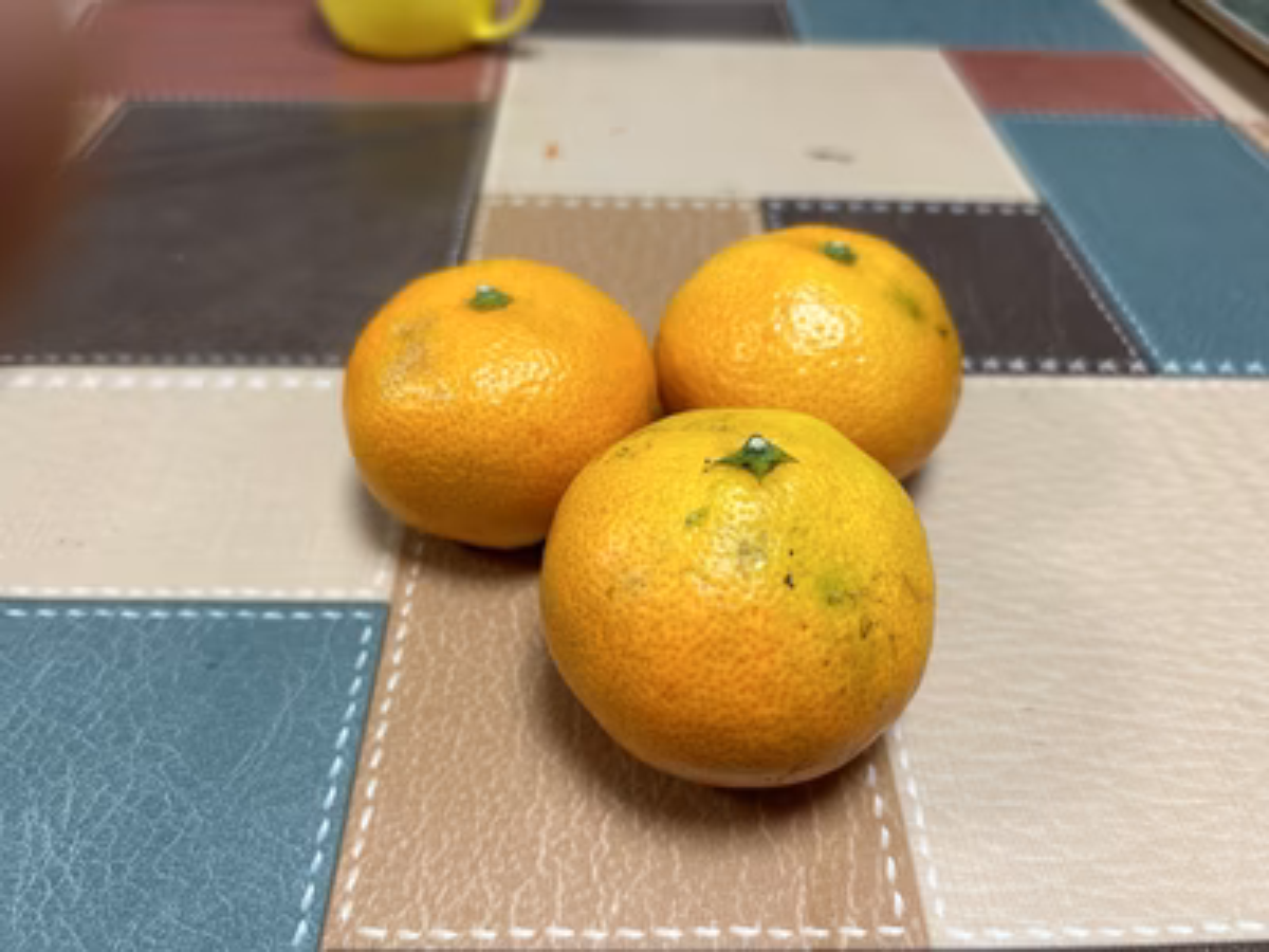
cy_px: 476
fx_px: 953
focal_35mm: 26
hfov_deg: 67.3
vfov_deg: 53.1
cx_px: 634
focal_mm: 5.7
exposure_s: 1/60
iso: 125
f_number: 1.5
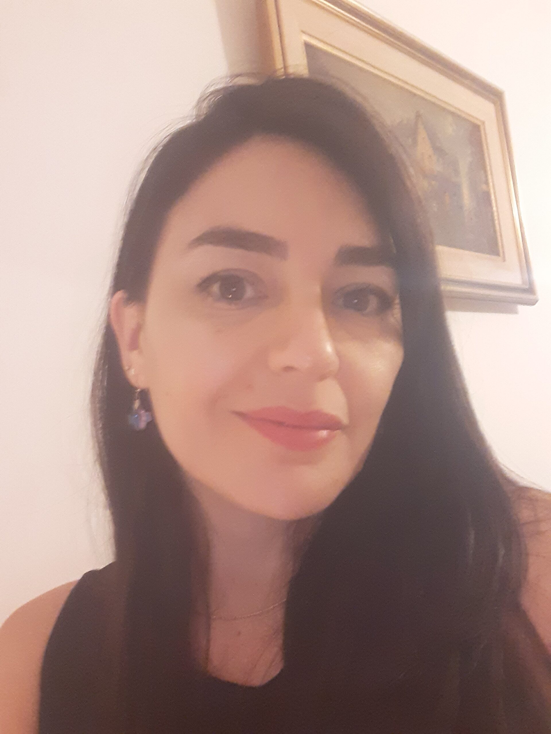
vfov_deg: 58.4
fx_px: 658
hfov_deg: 45.4
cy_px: 367
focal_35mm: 31
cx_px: 276
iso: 500
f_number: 2
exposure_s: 1/8
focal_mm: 2.61
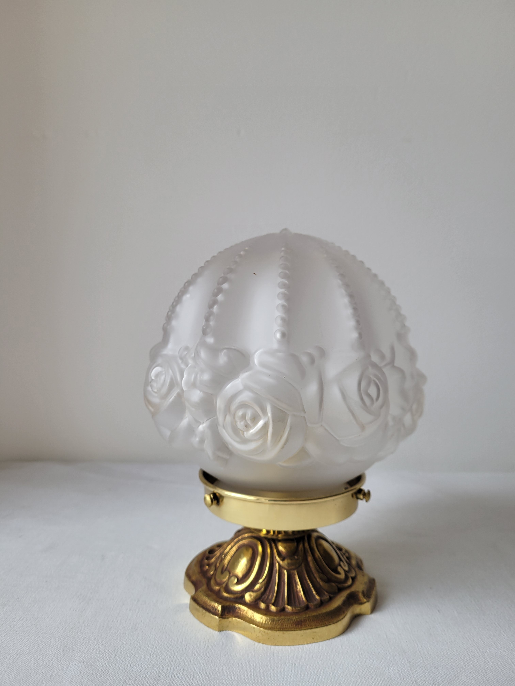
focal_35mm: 26
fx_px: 516
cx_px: 258
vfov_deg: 67.3
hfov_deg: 53.1
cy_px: 343
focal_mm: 5.4
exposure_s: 1/316
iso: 40
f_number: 1.8
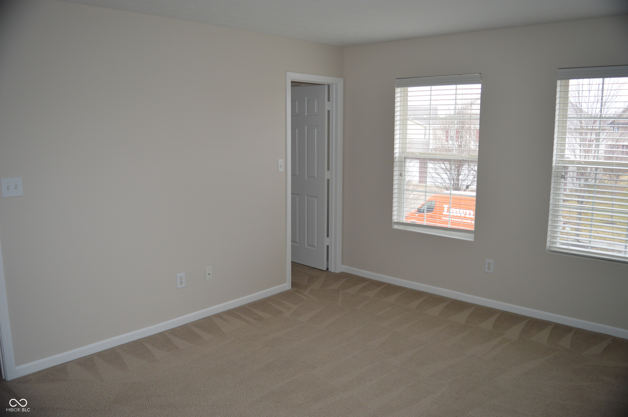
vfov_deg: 47.9
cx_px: 314
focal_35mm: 27
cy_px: 208
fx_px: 471
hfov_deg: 67.4
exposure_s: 1/125
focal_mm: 18
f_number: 4
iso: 400
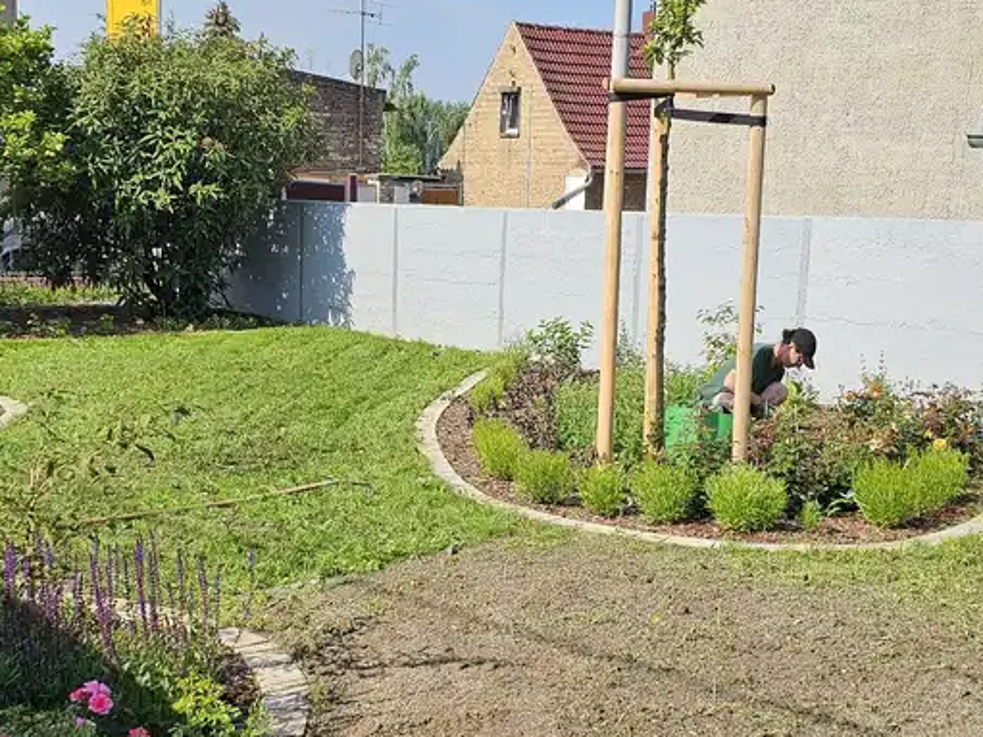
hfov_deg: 35.5
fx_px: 1533
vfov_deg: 26.9
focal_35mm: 54
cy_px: 487
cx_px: 504
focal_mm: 6.3
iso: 20
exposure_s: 1/1157
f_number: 1.7
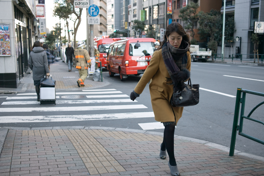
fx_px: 301
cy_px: 88
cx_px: 132
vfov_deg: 32.6
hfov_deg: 47.4
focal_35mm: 41
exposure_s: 1/125
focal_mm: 24.2
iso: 100
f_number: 2.8
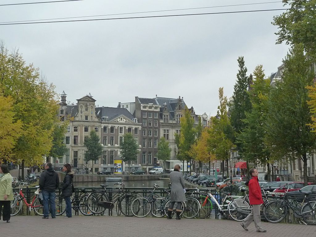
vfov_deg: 20.4
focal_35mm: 72
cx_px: 158
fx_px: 657
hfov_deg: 27.0
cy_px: 118
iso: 400
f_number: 4.1
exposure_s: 1/320
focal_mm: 11.9
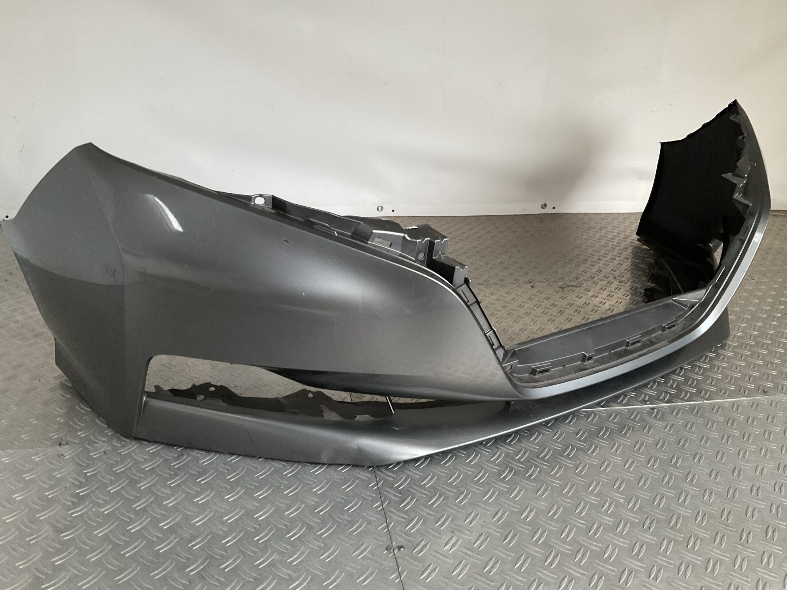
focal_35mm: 29
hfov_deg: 61.7
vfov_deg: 48.2
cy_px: 295
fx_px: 659
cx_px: 394
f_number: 1.8
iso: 250
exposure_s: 1/40
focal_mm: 3
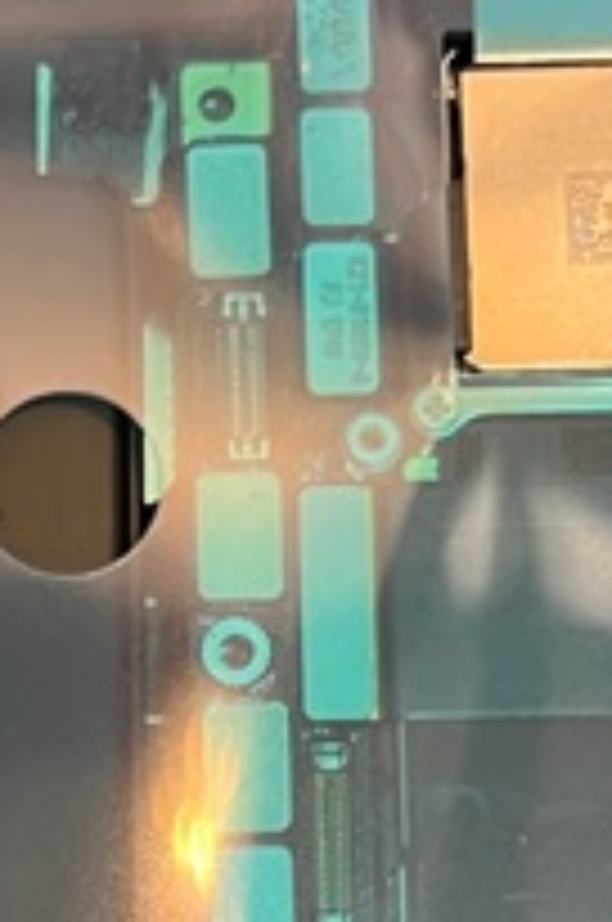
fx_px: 3045
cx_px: 38
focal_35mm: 119
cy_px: 1448
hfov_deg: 11.4
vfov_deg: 15.6
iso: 125
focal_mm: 5.1
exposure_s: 1/50
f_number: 1.6
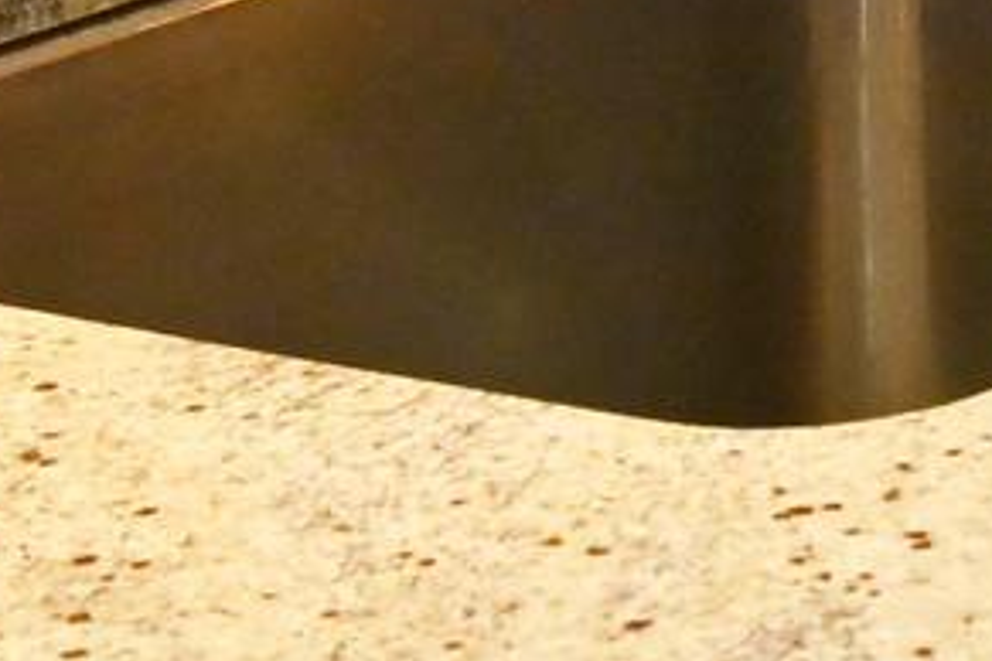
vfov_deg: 7.6
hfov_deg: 11.0
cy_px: -932
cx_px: 2021
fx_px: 4657
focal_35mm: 169
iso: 2000
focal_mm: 16
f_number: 6.3
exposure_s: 1/100
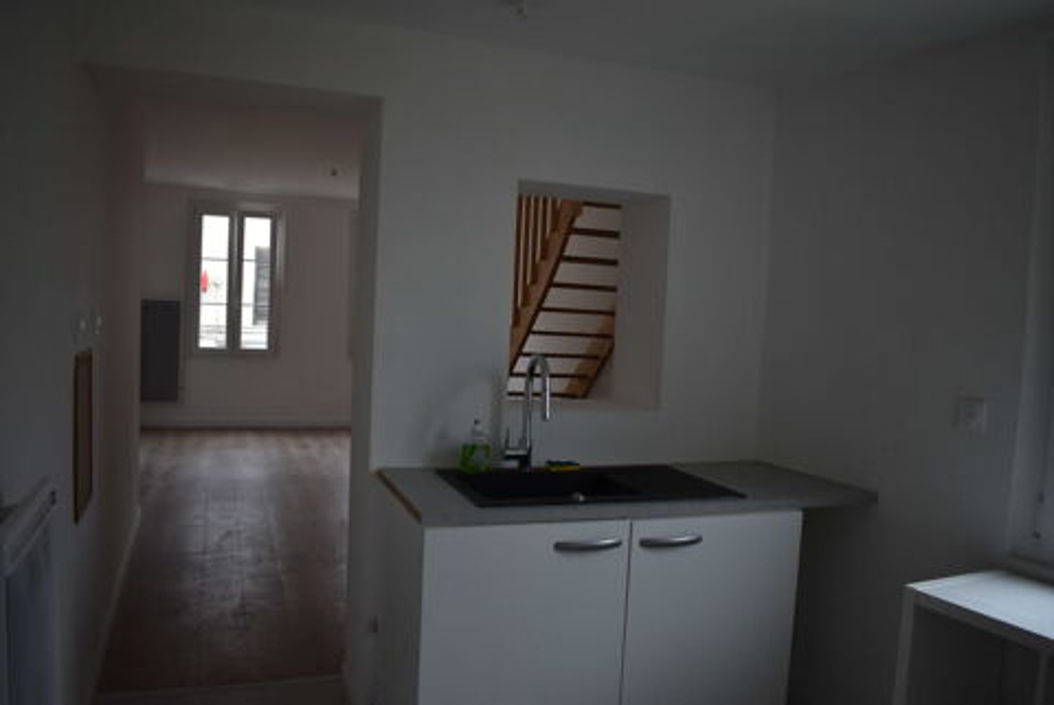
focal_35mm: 27
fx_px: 791
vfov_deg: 48.0
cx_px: 527
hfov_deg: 67.3
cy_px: 352
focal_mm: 18
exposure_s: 1/250
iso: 640
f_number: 3.5
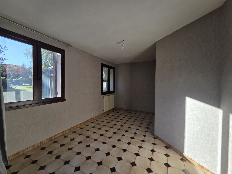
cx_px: 116
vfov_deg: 89.9
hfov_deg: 106.2
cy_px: 87
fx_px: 87
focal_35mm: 13
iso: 50
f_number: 2.2
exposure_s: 1/404
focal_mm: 2.2
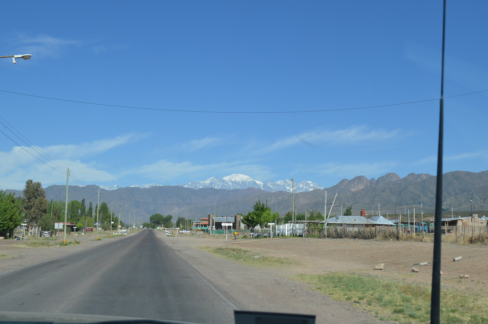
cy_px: 147
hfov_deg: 46.4
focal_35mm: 42
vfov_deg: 31.8
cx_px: 245
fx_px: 569
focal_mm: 22
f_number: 9
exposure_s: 1/320
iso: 100
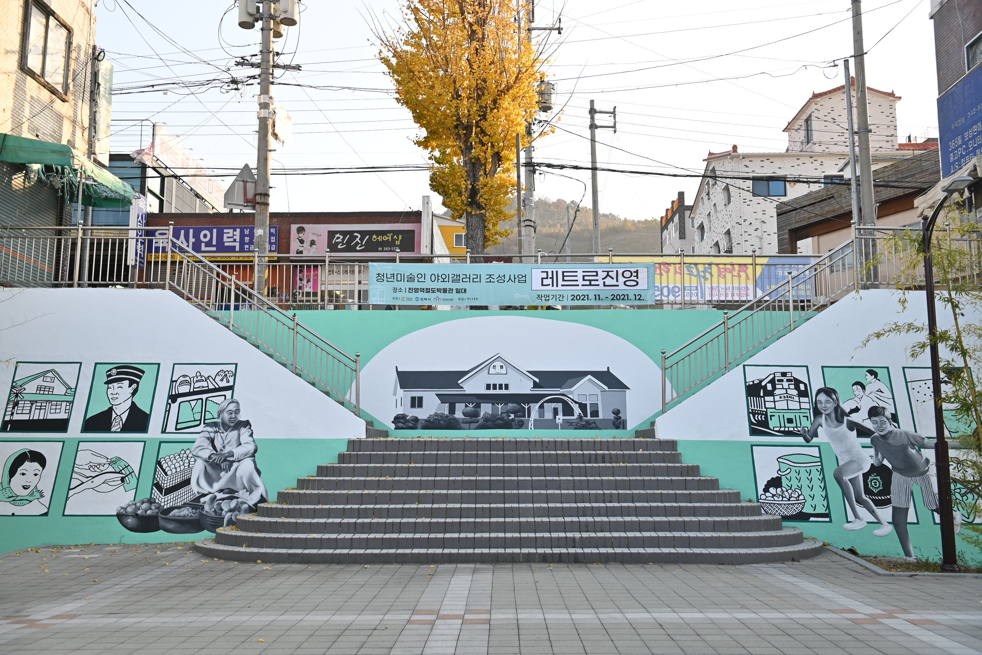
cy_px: 328
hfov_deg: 55.8
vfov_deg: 38.9
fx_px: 927
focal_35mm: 34
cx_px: 491
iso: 125
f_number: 4.5
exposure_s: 1/200
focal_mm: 34
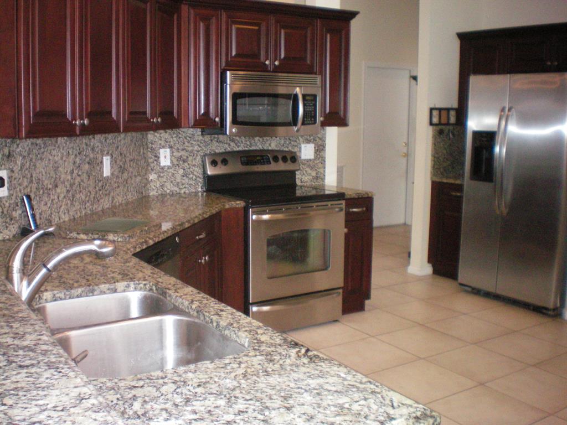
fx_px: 622
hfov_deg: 49.0
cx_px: 284
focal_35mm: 38
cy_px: 212
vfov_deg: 37.7
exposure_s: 1/60
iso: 400
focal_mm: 6.3
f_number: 3.1
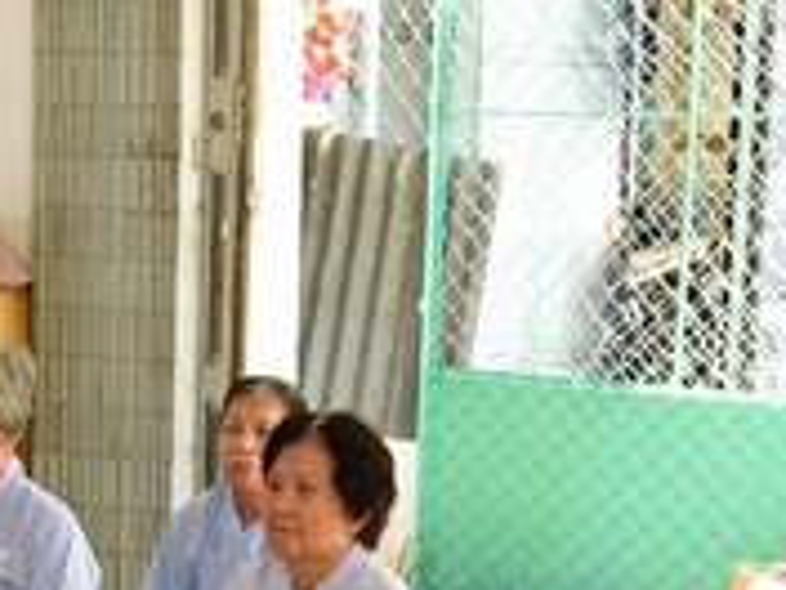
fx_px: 3224
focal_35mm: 142
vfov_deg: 10.1
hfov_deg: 13.9
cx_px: 339
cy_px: 858
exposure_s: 1/125
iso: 1000
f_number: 5
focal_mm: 40
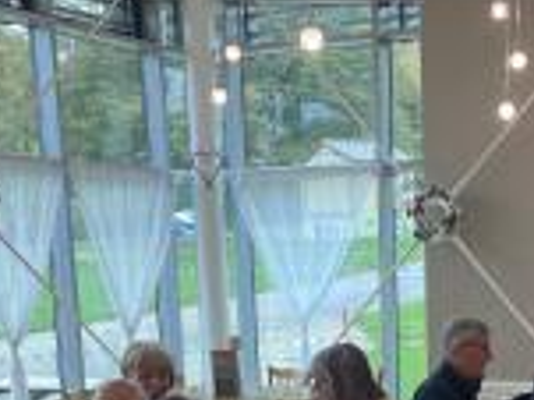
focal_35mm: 69
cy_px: 457
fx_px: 1064
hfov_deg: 27.4
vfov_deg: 20.2
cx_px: 453
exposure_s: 1/100
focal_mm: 4.2
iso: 125
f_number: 1.6
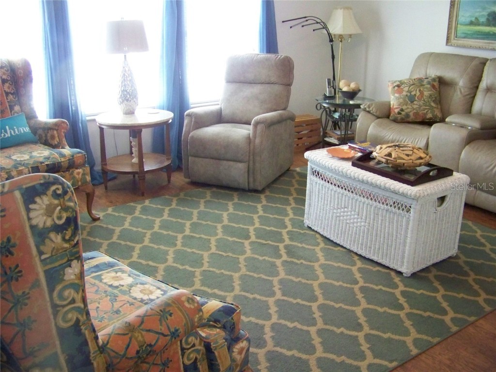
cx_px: 248
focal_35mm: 36
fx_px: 516
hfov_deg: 51.4
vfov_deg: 39.7
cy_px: 186
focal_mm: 5.85
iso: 500
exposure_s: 1/30
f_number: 2.8
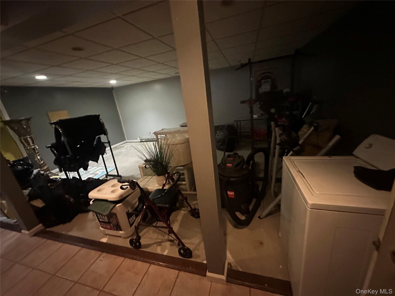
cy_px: 148
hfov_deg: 102.1
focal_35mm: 14
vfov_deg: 85.7
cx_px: 198
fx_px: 160
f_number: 2.2
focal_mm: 2.22
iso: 1600
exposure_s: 1/30
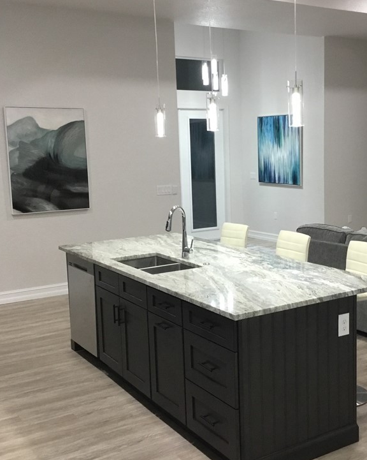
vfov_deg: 42.9
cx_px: 240
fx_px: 584
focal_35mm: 43
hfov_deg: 34.6
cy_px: 231
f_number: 2.4
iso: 125
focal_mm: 3.3
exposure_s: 1/30
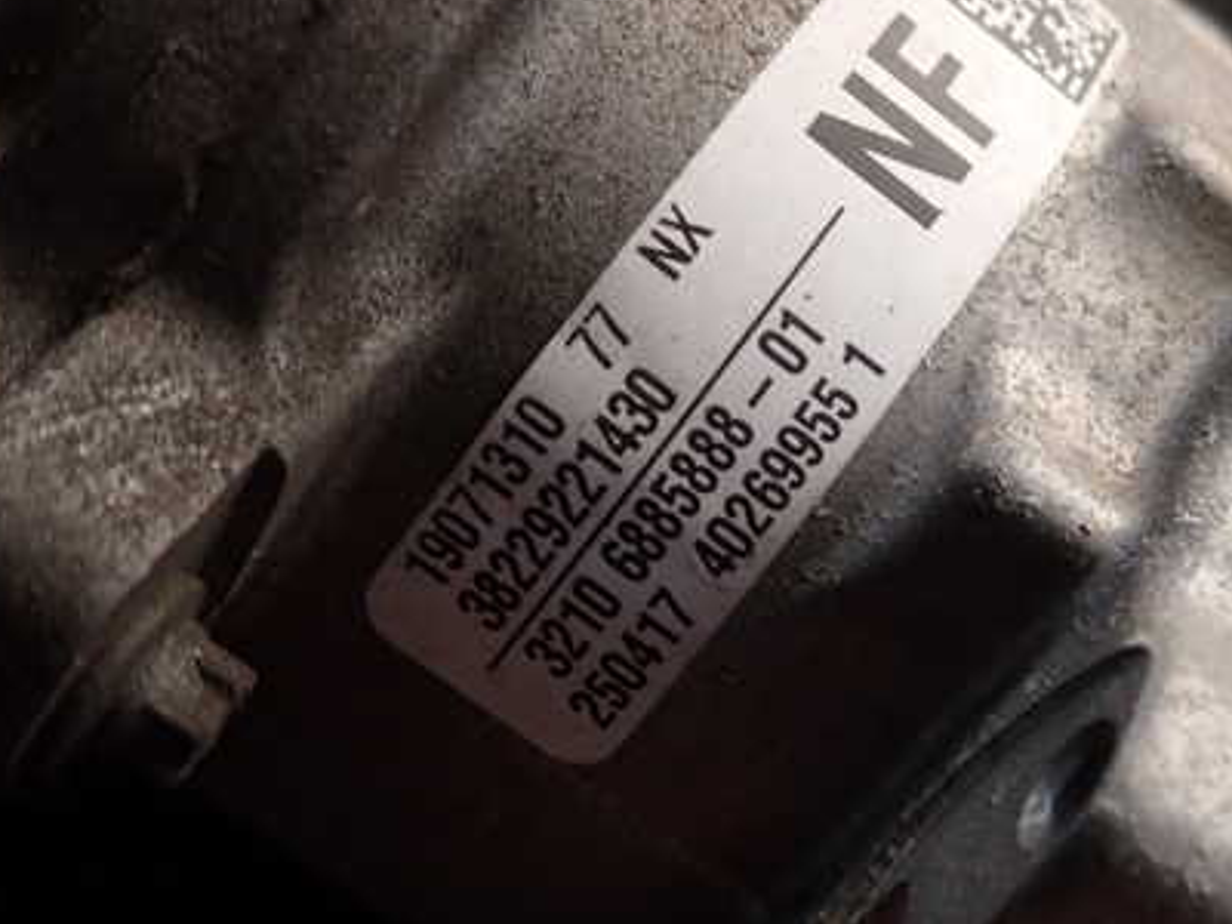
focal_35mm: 45
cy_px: 447
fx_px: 1602
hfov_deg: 41.2
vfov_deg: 32.2
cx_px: 881
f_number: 2.3
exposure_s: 1/40
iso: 200
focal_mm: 5.4
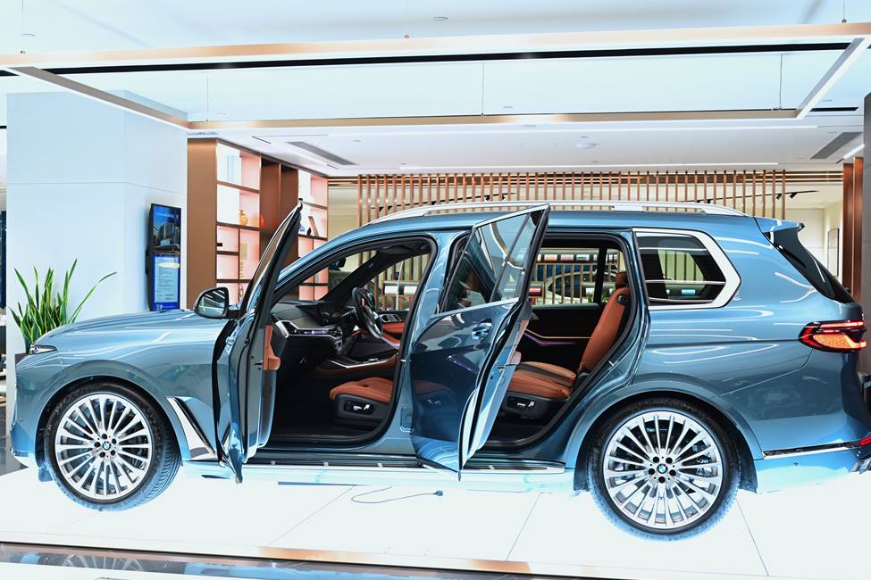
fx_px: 1016
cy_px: 294
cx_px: 443
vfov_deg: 31.9
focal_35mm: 42
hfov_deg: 46.4
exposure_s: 1/80
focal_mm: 40
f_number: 4
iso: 1600
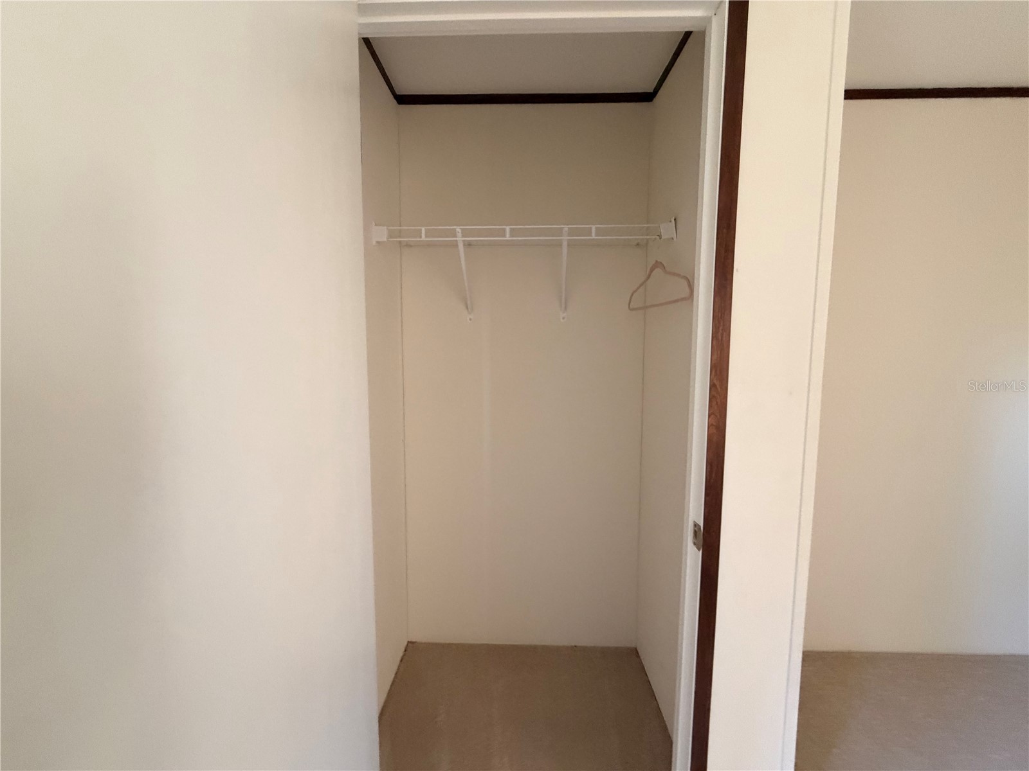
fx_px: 416
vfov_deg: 85.7
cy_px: 386
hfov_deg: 102.1
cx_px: 514
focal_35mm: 14
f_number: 2.2
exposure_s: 1/60
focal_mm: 2.22
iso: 400
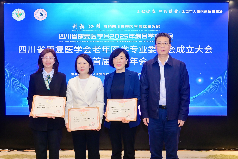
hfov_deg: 47.4
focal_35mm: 41
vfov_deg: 32.6
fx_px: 271
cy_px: 80
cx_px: 119
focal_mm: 27.5
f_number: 4
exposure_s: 1/160
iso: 800
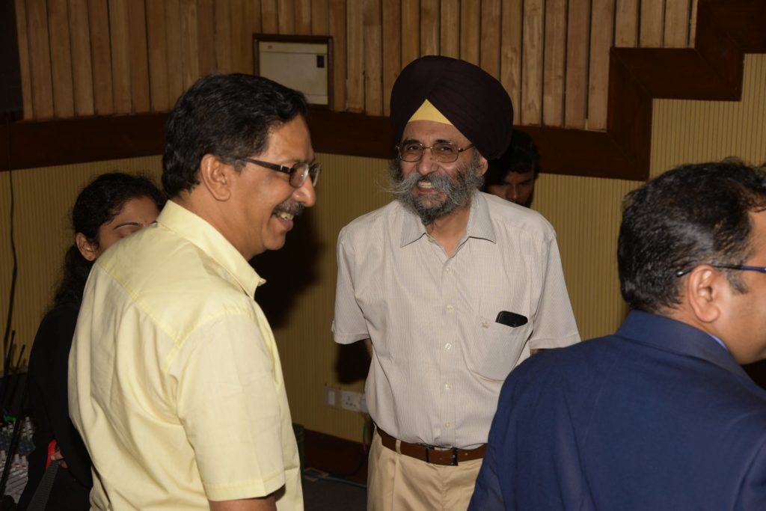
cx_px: 383
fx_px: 1404
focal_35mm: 66
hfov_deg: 30.5
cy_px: 256
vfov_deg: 20.6
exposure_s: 1/160
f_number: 7.1
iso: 400
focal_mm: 66
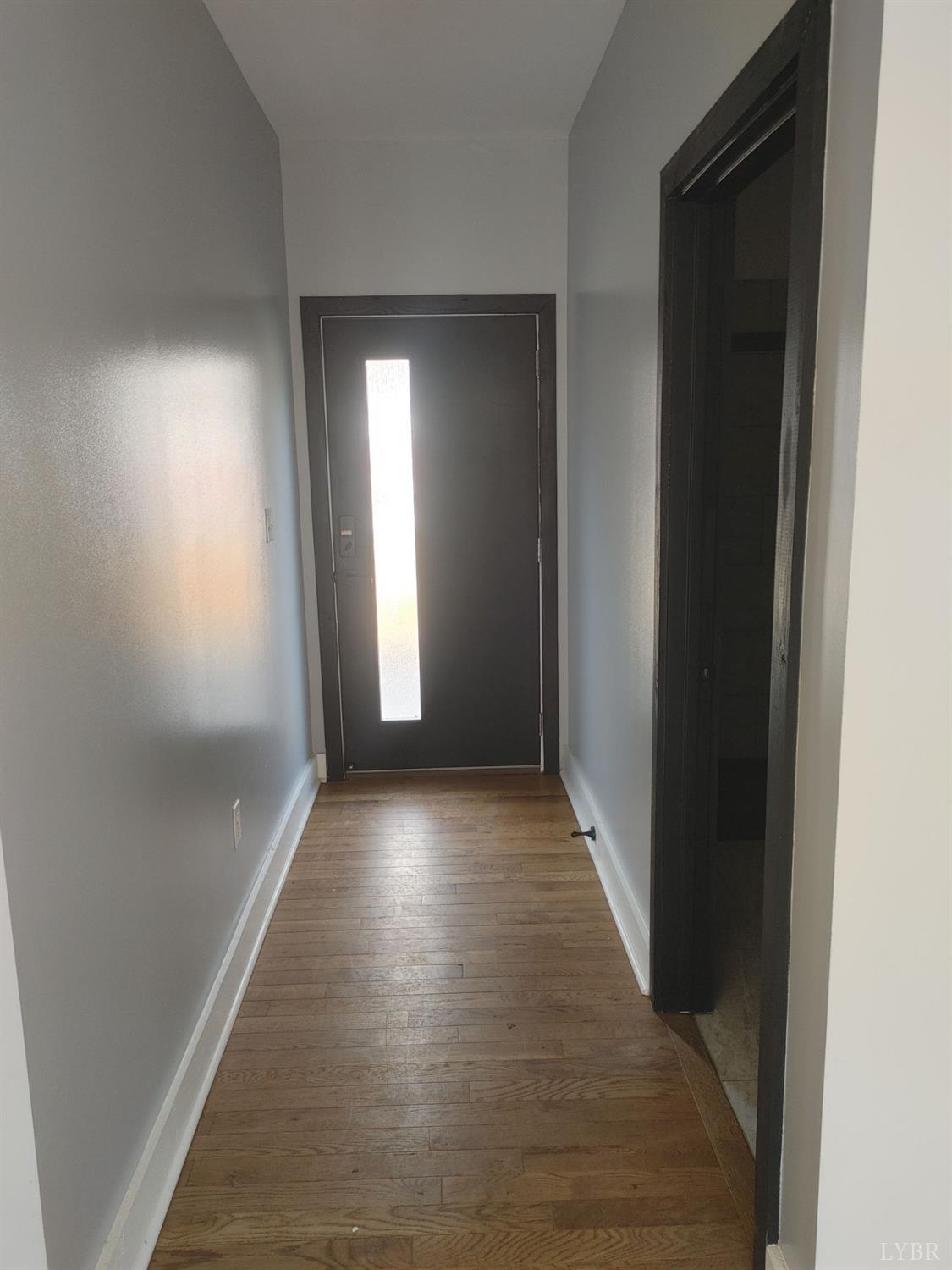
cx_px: 476
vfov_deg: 67.3
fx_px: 953
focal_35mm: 26
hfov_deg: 53.1
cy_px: 635
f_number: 1.8
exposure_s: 1/60
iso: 150
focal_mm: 5.58
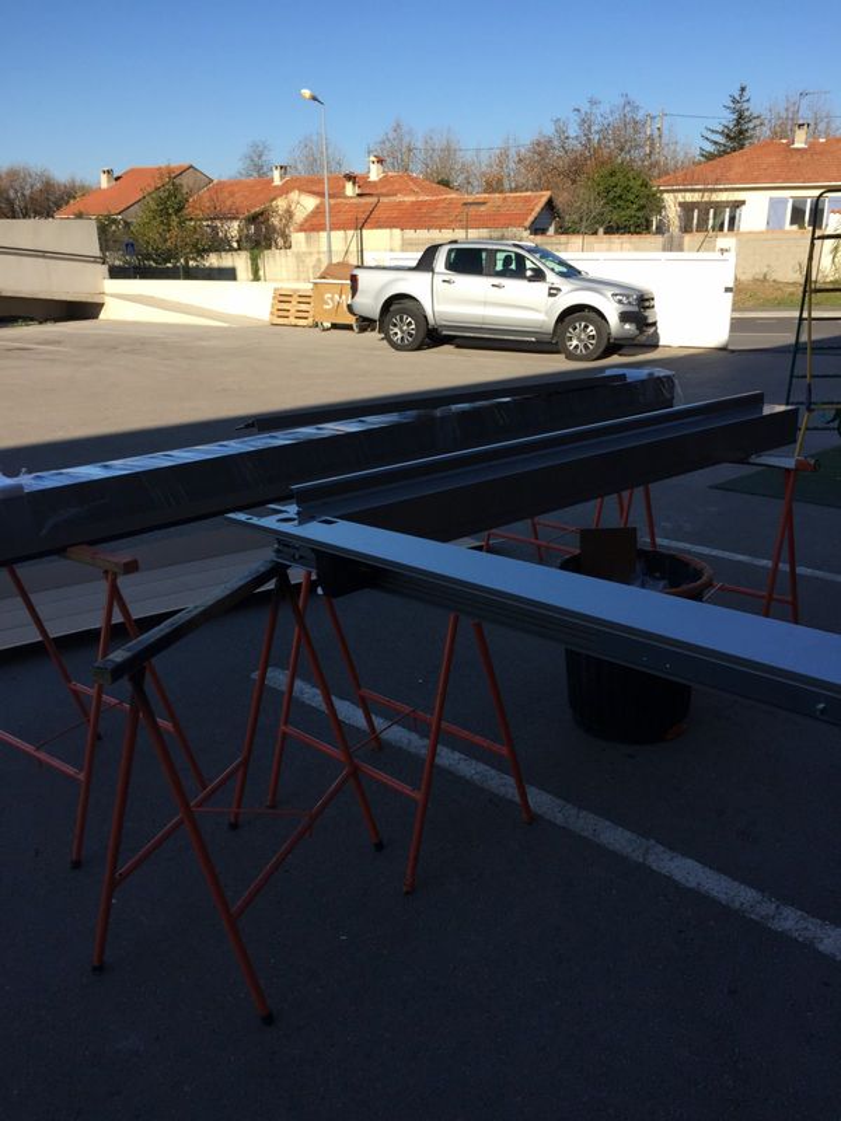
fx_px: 939
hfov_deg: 48.2
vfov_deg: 61.7
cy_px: 560
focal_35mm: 29
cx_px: 420
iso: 32
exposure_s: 1/1582
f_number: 2.2
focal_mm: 4.15
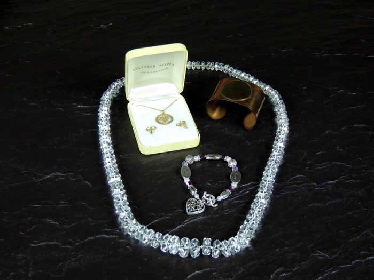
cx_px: 187
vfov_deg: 24.4
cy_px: 140
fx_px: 648
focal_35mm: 60
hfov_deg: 32.2
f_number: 3.7
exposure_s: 1/60
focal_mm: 10.7
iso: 360
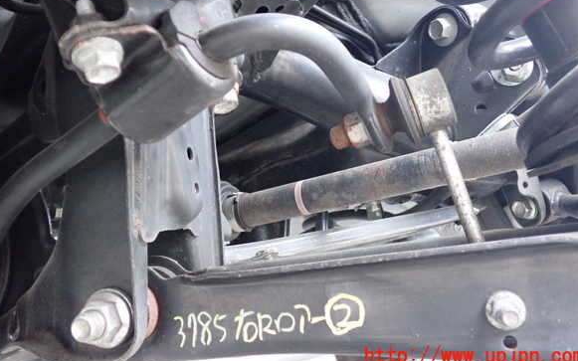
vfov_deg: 36.1
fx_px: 551
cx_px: 290
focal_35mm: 35
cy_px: 145
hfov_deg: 55.3
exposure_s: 1/125
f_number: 2.4
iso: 1000
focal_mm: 5.79
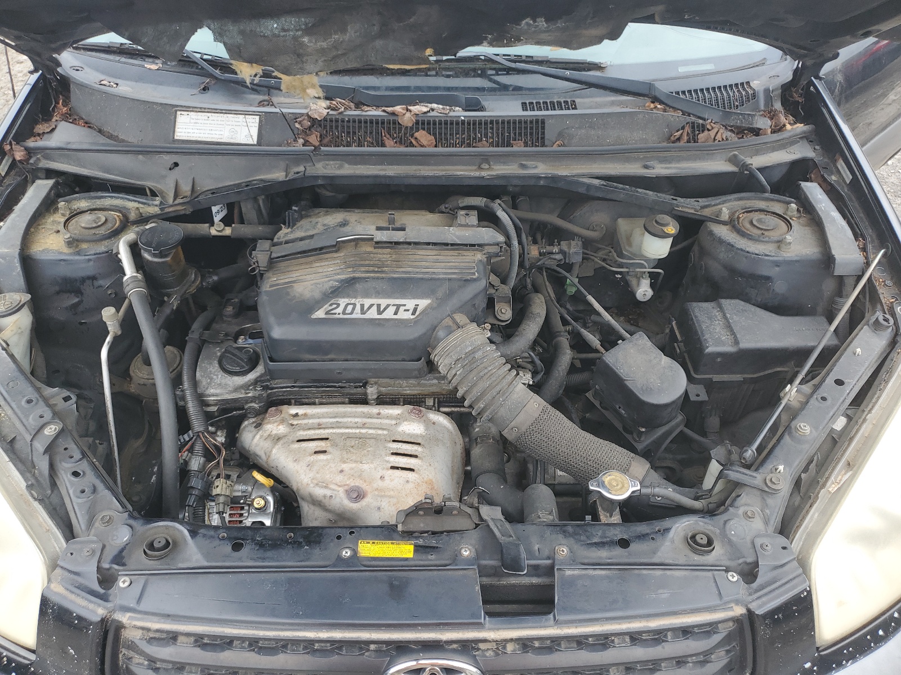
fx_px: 677
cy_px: 338
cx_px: 450
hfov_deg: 67.3
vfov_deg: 53.1
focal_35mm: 26
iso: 50
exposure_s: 1/417
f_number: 1.5
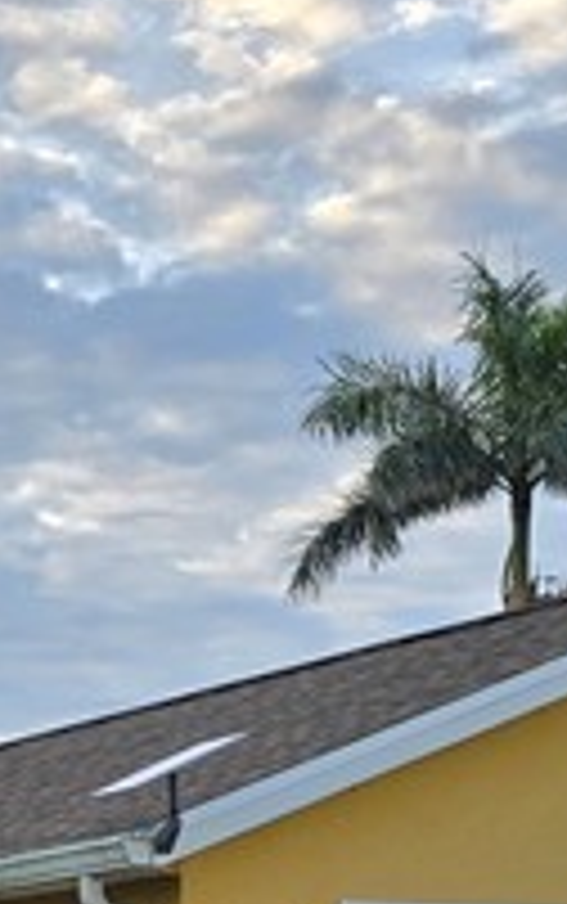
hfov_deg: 10.4
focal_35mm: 124
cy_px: 1151
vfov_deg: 16.0
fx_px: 3059
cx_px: -81
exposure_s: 1/280
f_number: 1.7
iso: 12
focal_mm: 6.3
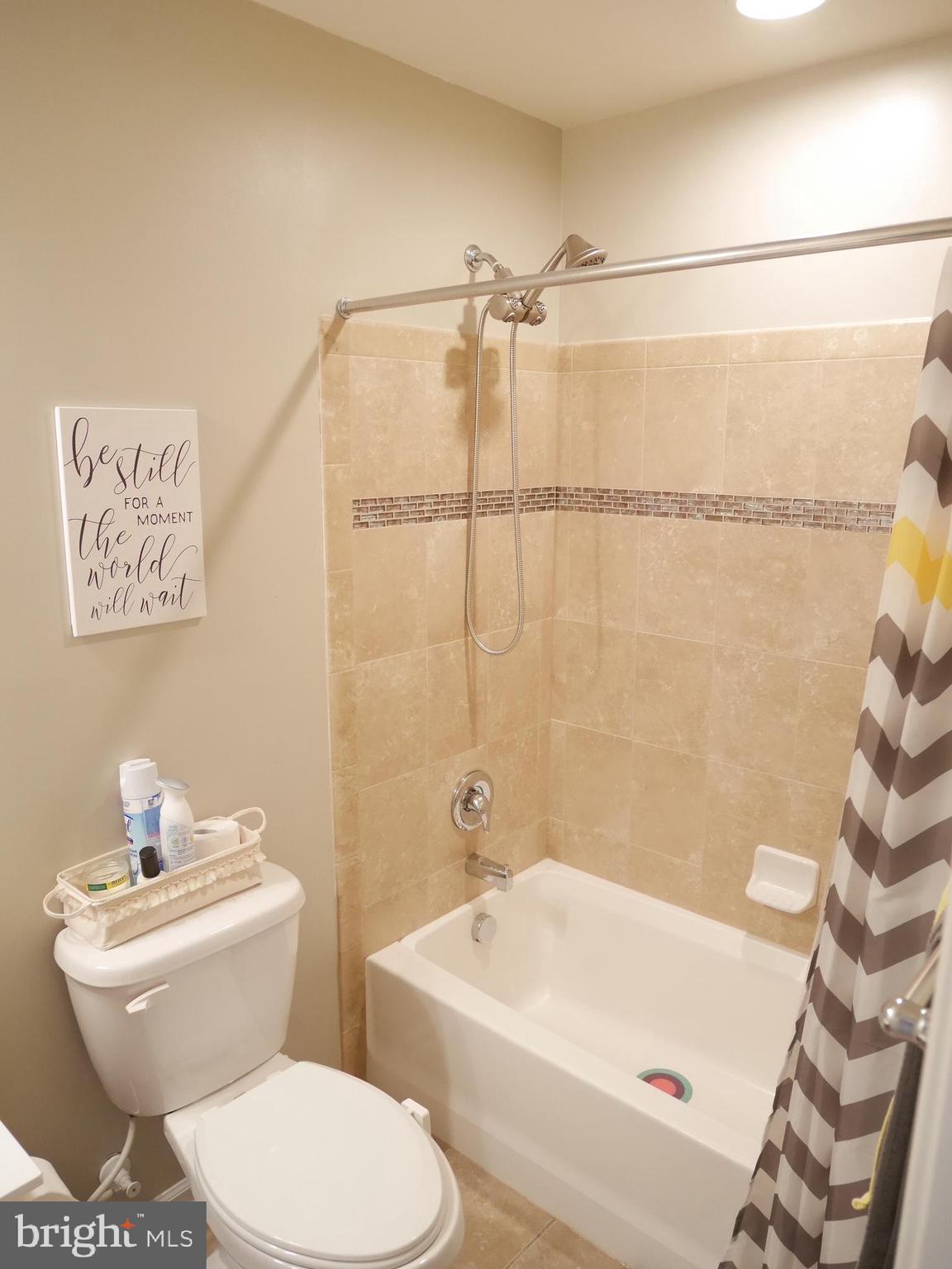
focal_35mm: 24
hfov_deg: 56.8
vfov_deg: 71.6
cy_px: 634
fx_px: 880
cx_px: 476
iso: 1250
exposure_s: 1/60
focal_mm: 12
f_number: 3.5
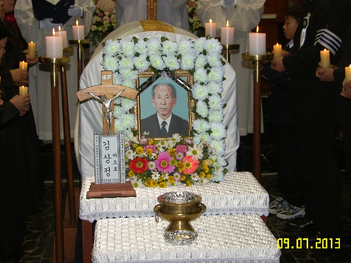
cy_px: 117
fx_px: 700
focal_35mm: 69
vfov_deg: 21.3
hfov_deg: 28.2
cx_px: 164
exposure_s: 1/60
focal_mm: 15.5
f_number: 2.8
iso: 50
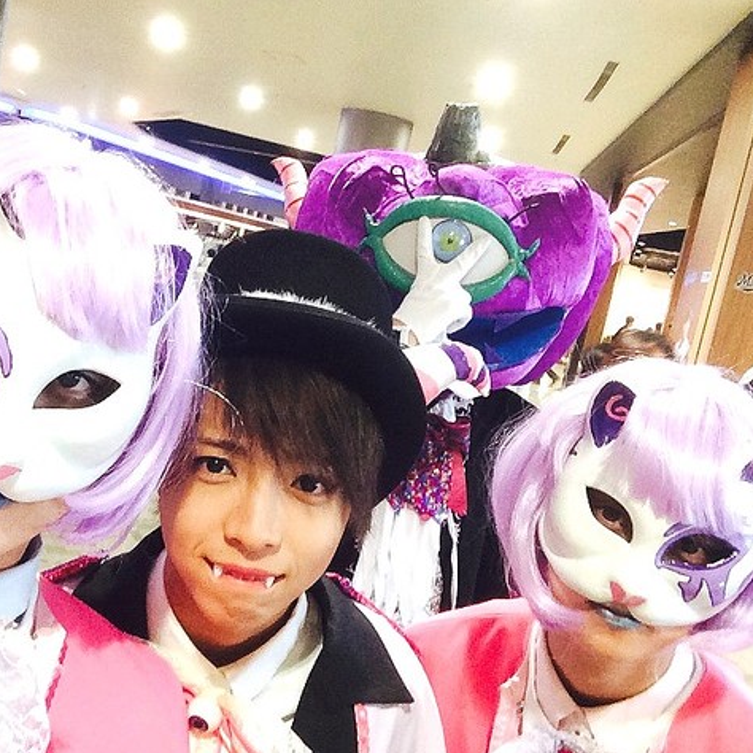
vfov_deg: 44.9
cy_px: 378
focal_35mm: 37
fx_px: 911
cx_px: 324
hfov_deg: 44.8
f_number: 2.4
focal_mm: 2.15
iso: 200
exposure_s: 1/30
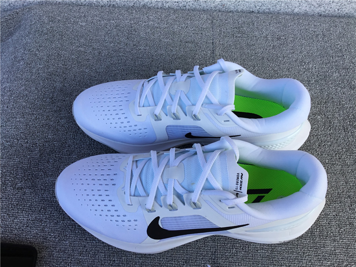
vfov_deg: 45.4
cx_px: 178
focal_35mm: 31
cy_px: 134
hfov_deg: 58.4
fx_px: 319
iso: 25
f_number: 2.4
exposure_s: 1/180
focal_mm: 3.3
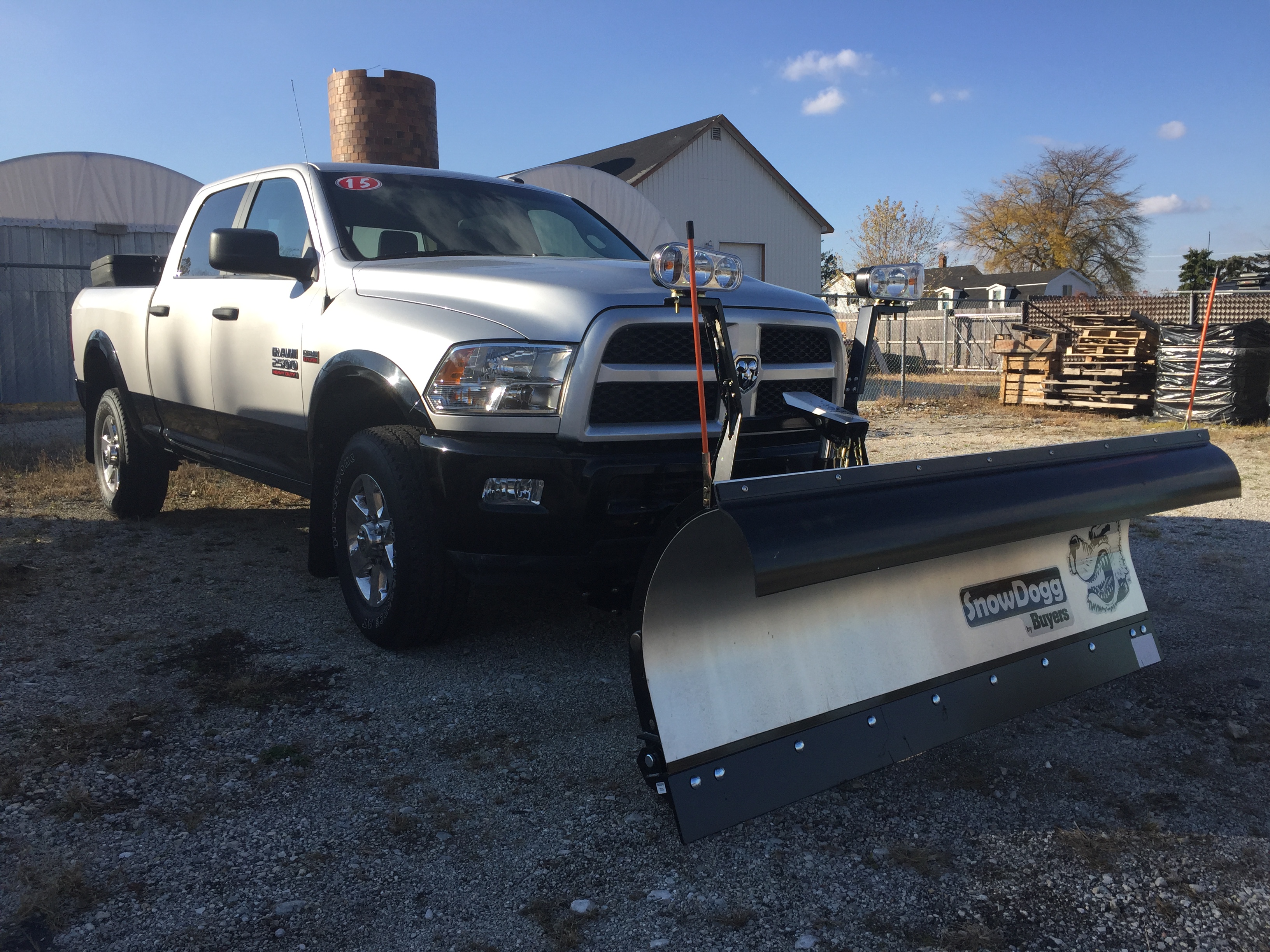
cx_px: 635
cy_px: 476
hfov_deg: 61.7
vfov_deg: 48.2
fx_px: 1064
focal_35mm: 29
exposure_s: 1/1319
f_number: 2.2
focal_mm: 4.15
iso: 32
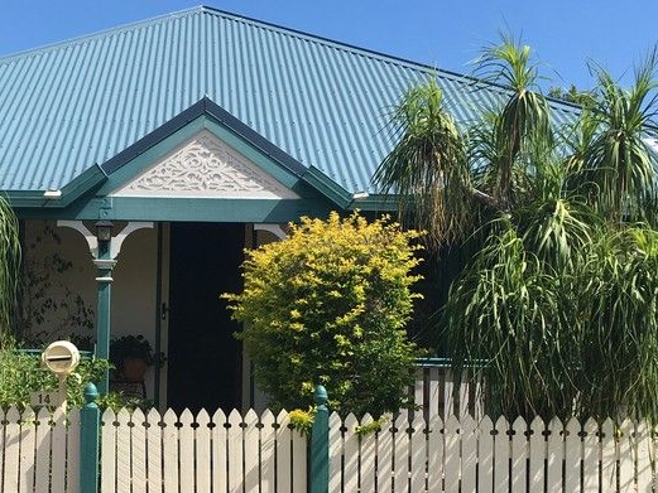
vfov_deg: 25.6
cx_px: 145
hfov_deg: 33.0
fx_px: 1084
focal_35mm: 57
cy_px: 320
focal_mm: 4.15
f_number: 2.2
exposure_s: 1/1479
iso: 25
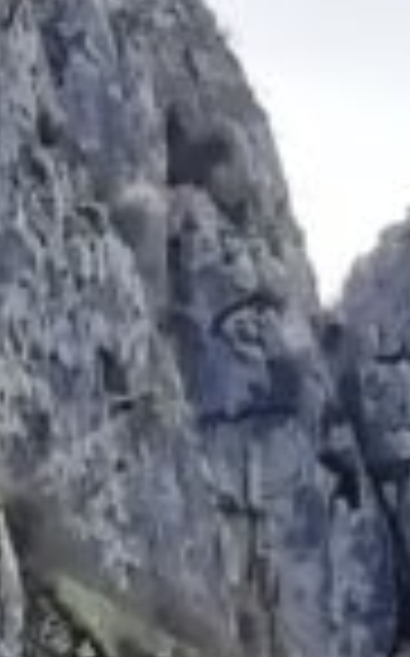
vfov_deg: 6.1
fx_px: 5876
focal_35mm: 328
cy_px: 1620
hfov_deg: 3.9
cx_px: -473
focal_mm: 3.46
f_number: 2.2
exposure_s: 1/637
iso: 50
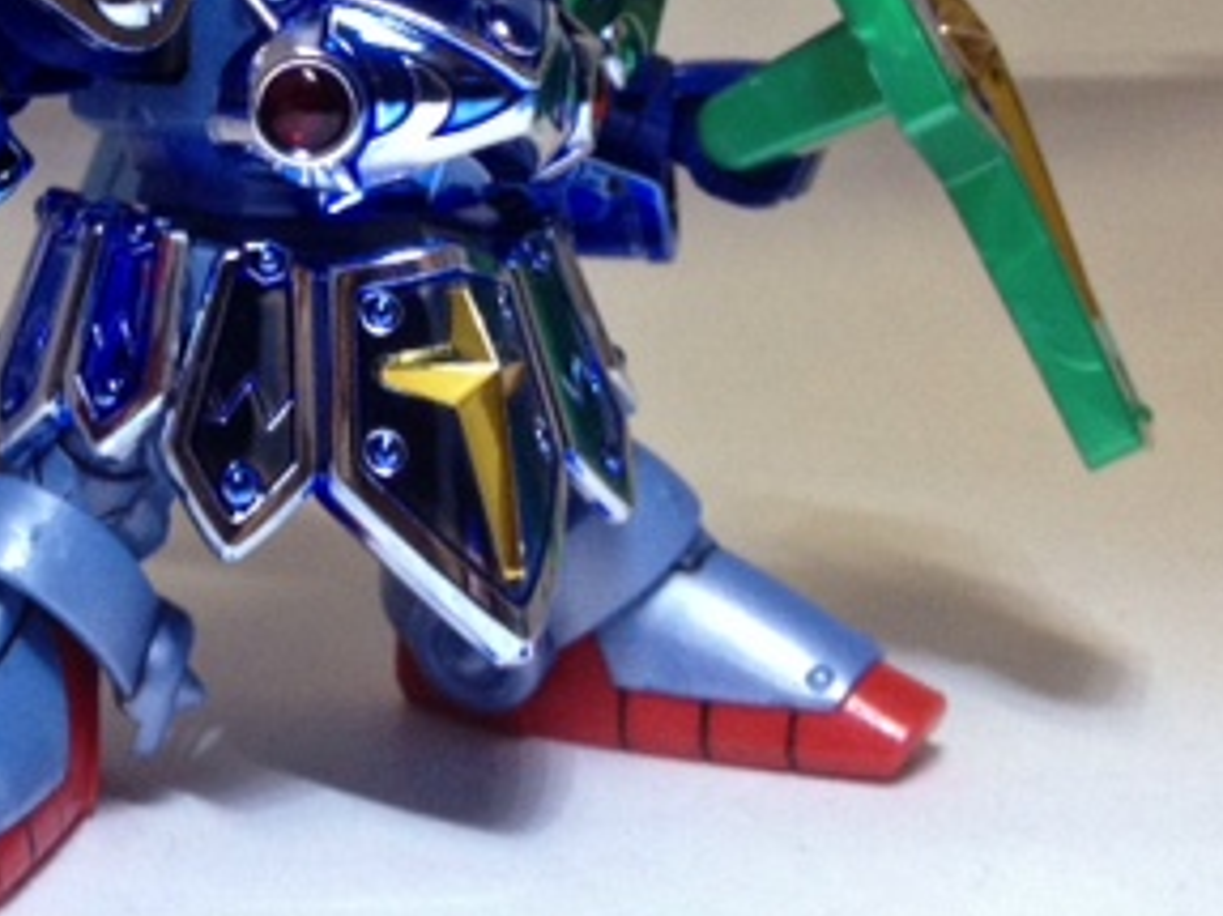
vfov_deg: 18.2
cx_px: 38
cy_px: -85
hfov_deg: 24.1
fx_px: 2755
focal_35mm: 78
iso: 160
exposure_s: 1/20
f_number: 2.4
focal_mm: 4.28
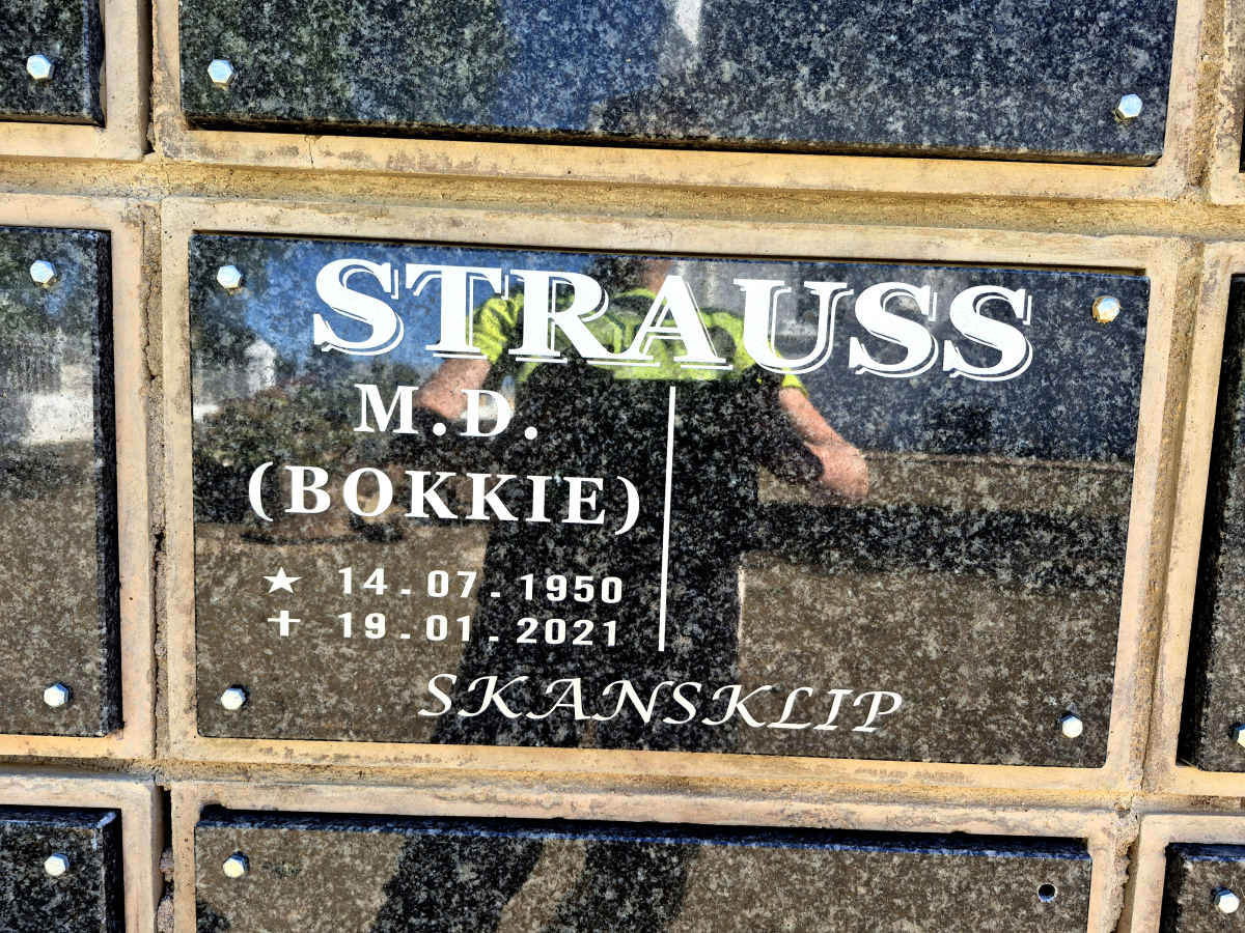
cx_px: 622
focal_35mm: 23
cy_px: 466
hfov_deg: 73.9
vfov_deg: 58.9
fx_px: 827
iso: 25
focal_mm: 5.4
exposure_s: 1/180
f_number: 1.8
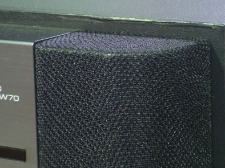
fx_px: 1182
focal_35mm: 182
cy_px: 58
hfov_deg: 10.9
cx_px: 111
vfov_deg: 8.1
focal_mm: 19.6
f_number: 5.8
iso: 200
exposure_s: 1/2
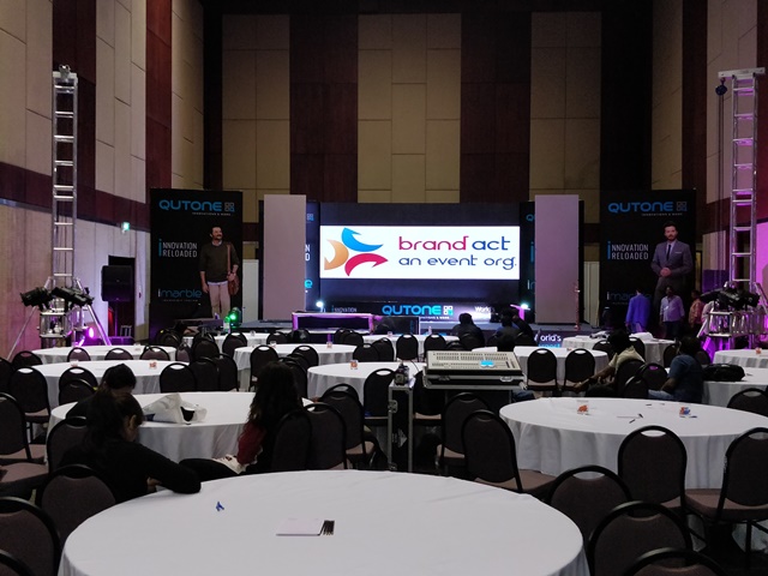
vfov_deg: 56.8
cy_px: 288
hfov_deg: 71.6
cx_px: 384
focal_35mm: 24
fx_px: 532
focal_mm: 4.1
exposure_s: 1/33
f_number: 1.7
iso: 1000
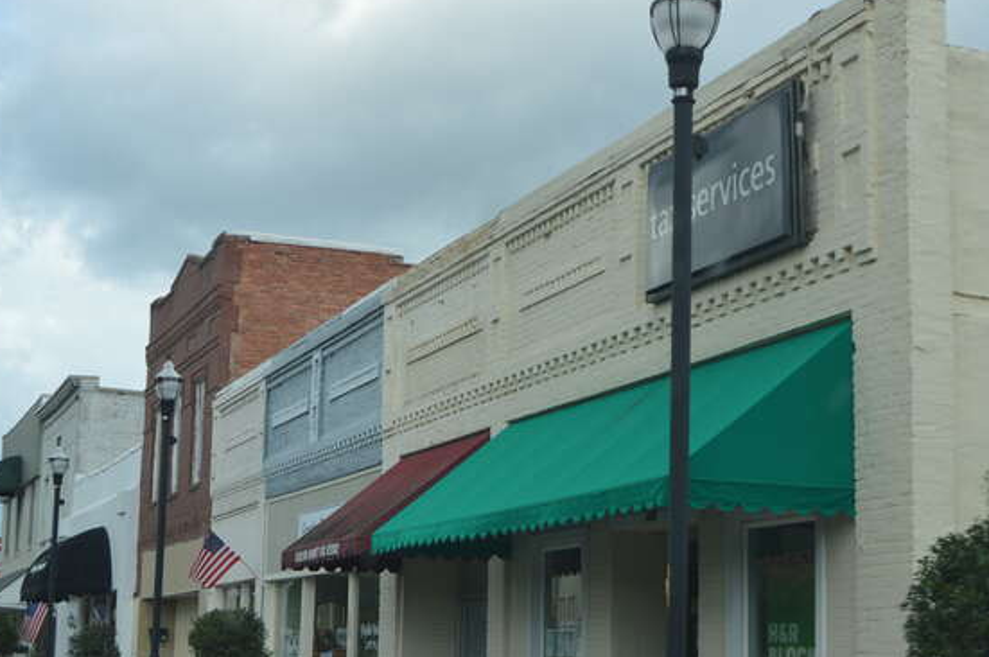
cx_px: 461
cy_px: 424
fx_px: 1674
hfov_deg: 32.9
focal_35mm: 61
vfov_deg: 22.1
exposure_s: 1/160
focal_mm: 28
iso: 100
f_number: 6.3
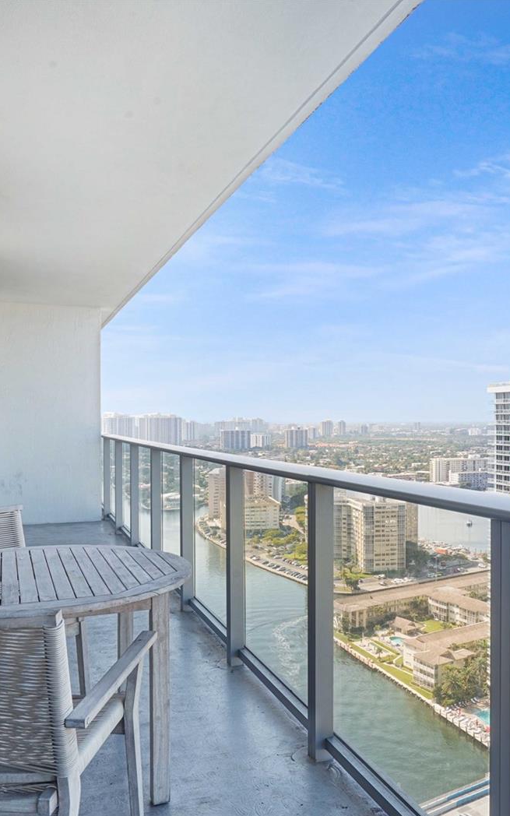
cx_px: 309
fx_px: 623
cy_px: 413
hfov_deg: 44.3
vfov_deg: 66.5
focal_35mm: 28
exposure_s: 1/200
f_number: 13
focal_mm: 18
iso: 320
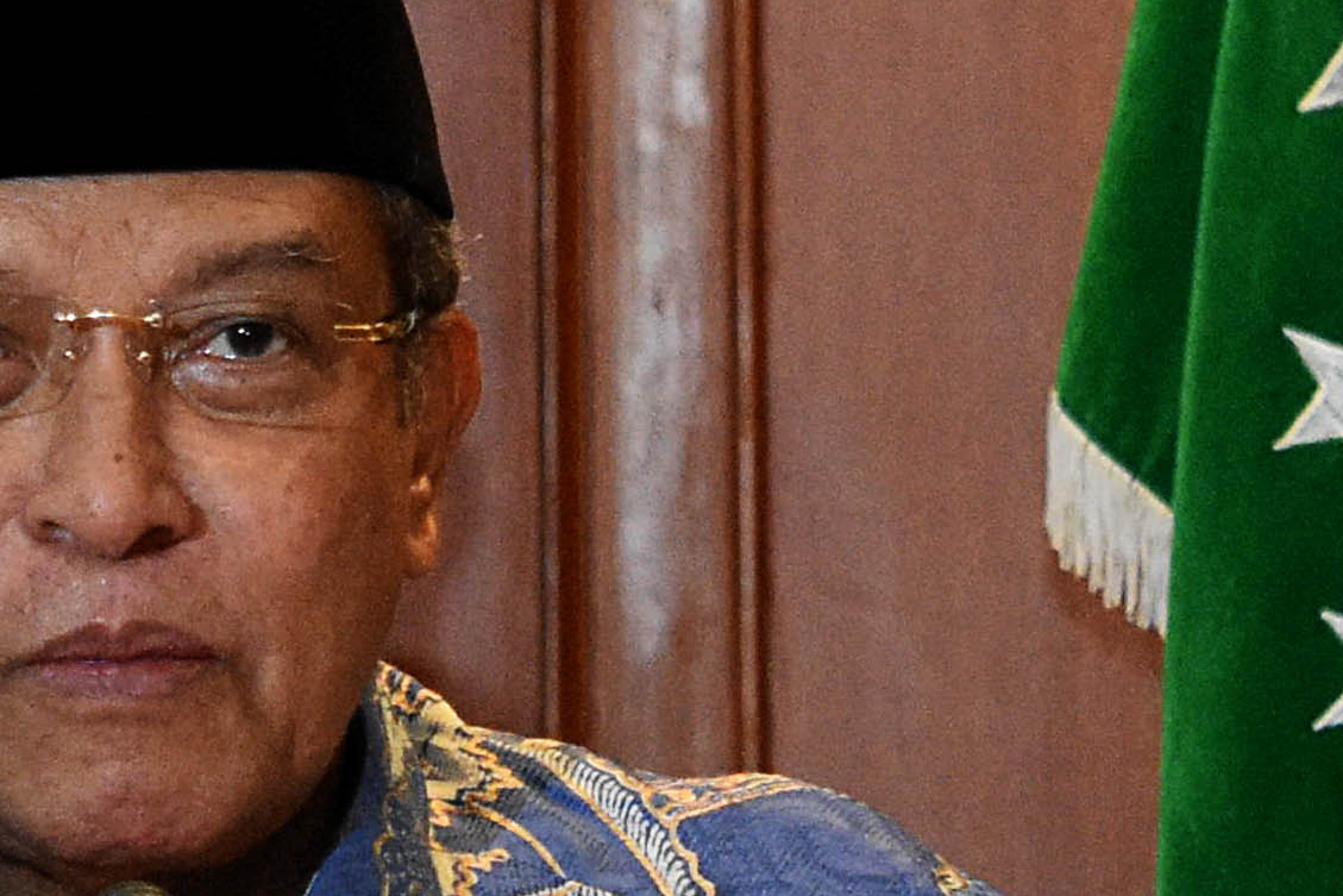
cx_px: 362
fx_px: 33316
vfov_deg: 1.5
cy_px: -263
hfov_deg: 2.3
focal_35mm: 893
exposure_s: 1/80
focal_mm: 112
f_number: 5
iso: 2500
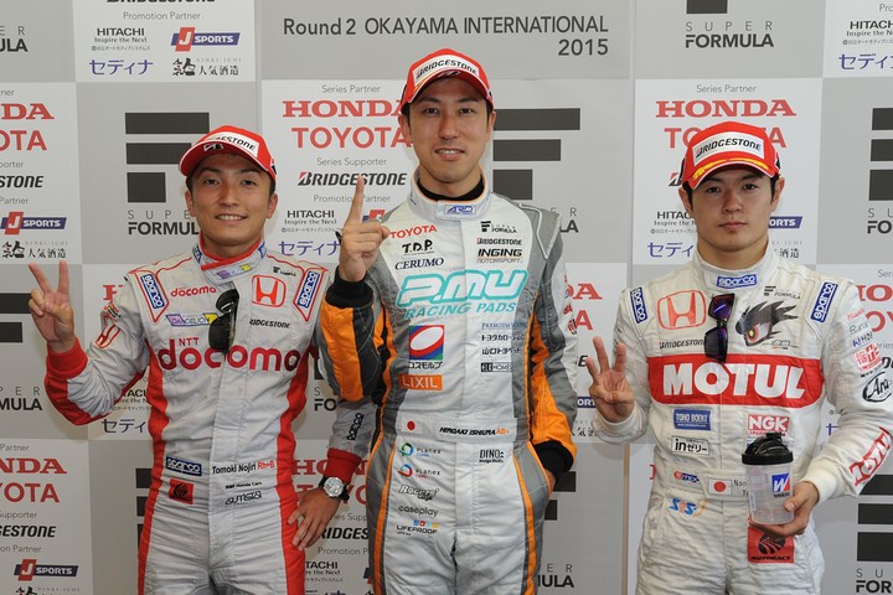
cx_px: 446
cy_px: 298
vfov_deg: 33.4
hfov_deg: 48.5
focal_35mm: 40
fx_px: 992
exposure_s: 1/90
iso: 1600
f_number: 8
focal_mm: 40
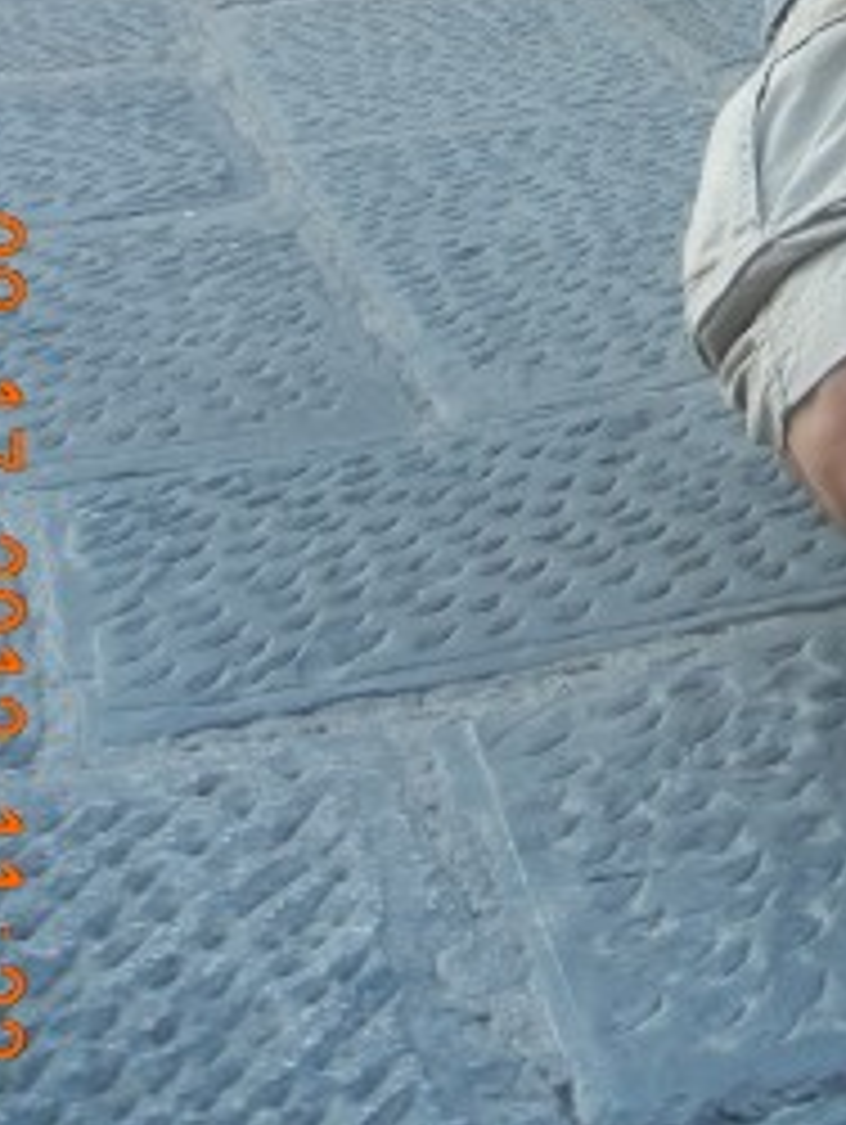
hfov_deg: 15.5
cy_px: -454
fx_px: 2993
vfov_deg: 19.2
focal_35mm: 92
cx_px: 1008
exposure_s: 1/114
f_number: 3.5
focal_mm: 5.4
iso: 160
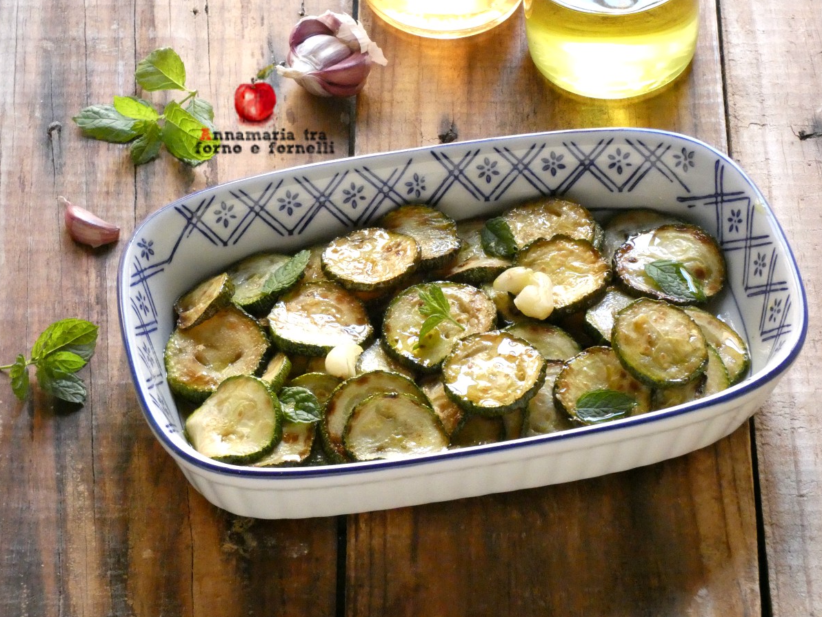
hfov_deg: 12.5
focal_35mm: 158
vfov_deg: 9.4
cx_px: 410
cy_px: 308
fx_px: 3752
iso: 1600
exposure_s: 1/80
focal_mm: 28.1
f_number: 5.4
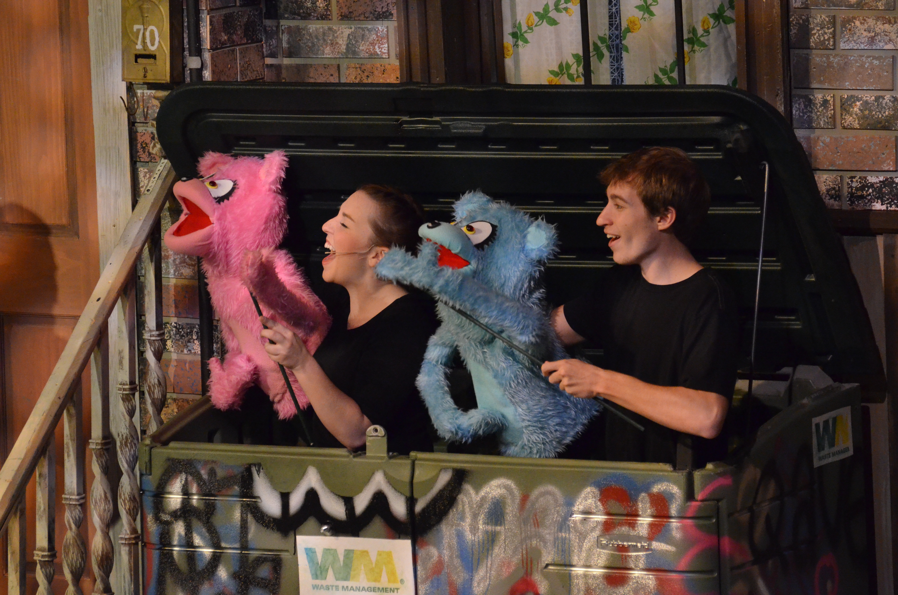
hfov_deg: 6.6
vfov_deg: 4.3
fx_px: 7841
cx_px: 449
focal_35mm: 315
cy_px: 298
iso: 4000
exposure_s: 1/400
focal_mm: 210
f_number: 6.3
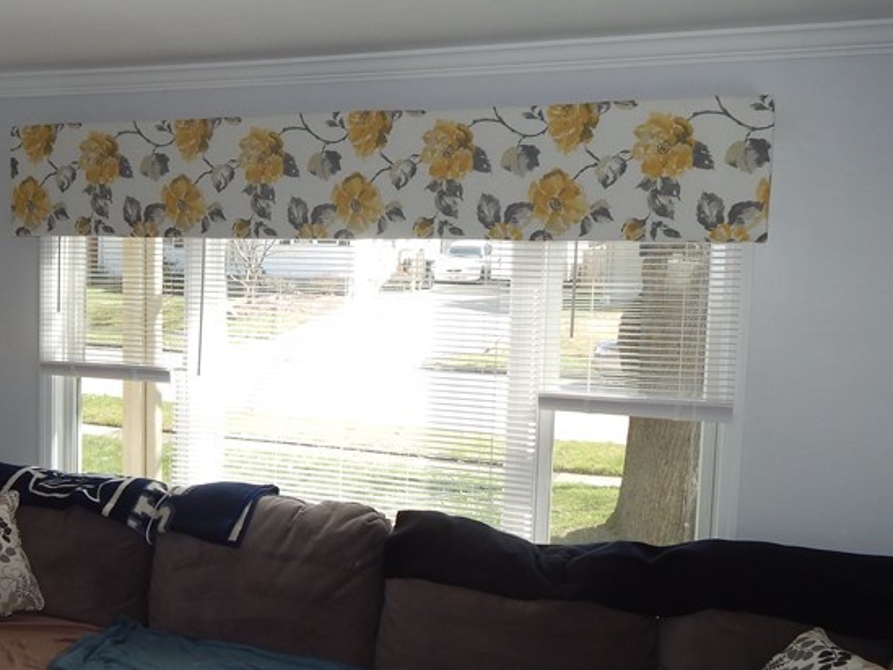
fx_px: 1058
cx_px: 241
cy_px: 353
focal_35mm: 41
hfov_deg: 44.5
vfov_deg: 35.1
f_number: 3
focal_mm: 4
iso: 125
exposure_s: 1/200
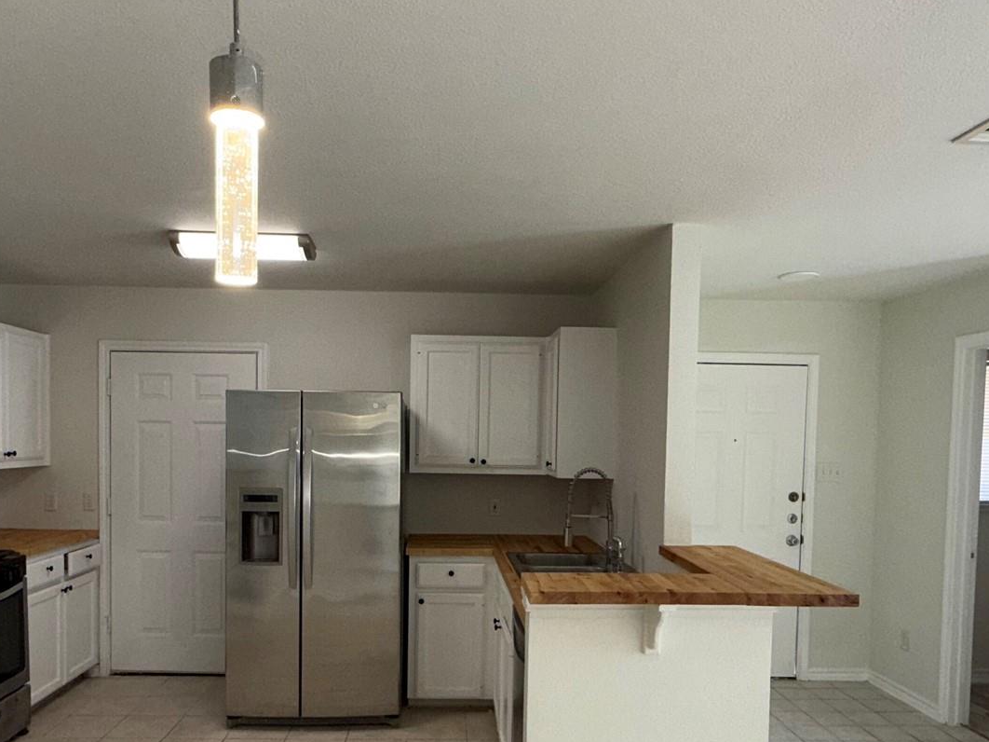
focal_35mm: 27
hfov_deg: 65.3
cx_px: 464
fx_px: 771
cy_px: 469
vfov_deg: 50.8
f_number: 2.2
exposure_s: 1/122
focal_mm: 2.22
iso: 64
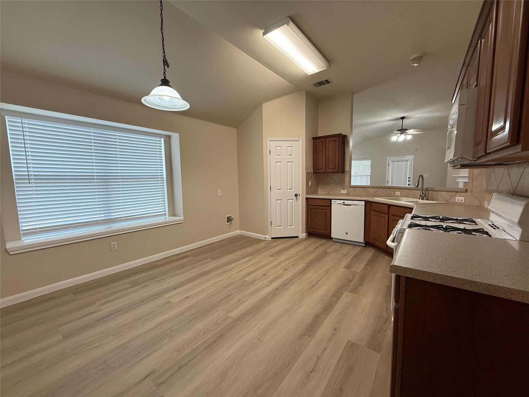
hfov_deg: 102.1
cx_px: 264
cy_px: 198
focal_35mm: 14
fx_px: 214
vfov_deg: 85.7
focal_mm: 2.22
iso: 200
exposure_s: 1/60
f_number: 2.2
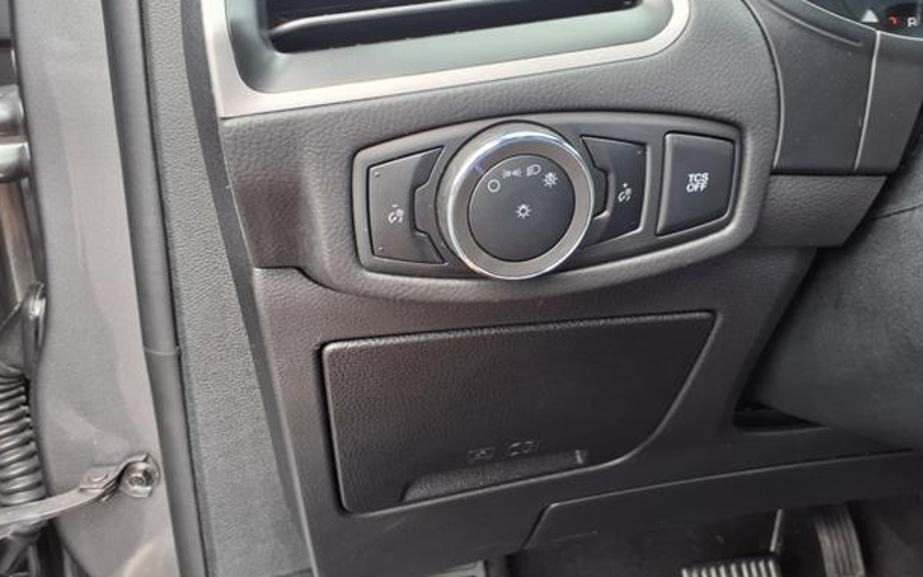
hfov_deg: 62.9
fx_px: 755
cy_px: 255
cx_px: 467
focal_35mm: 30
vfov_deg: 41.8
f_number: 1.9
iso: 64
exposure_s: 1/120
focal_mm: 3.58
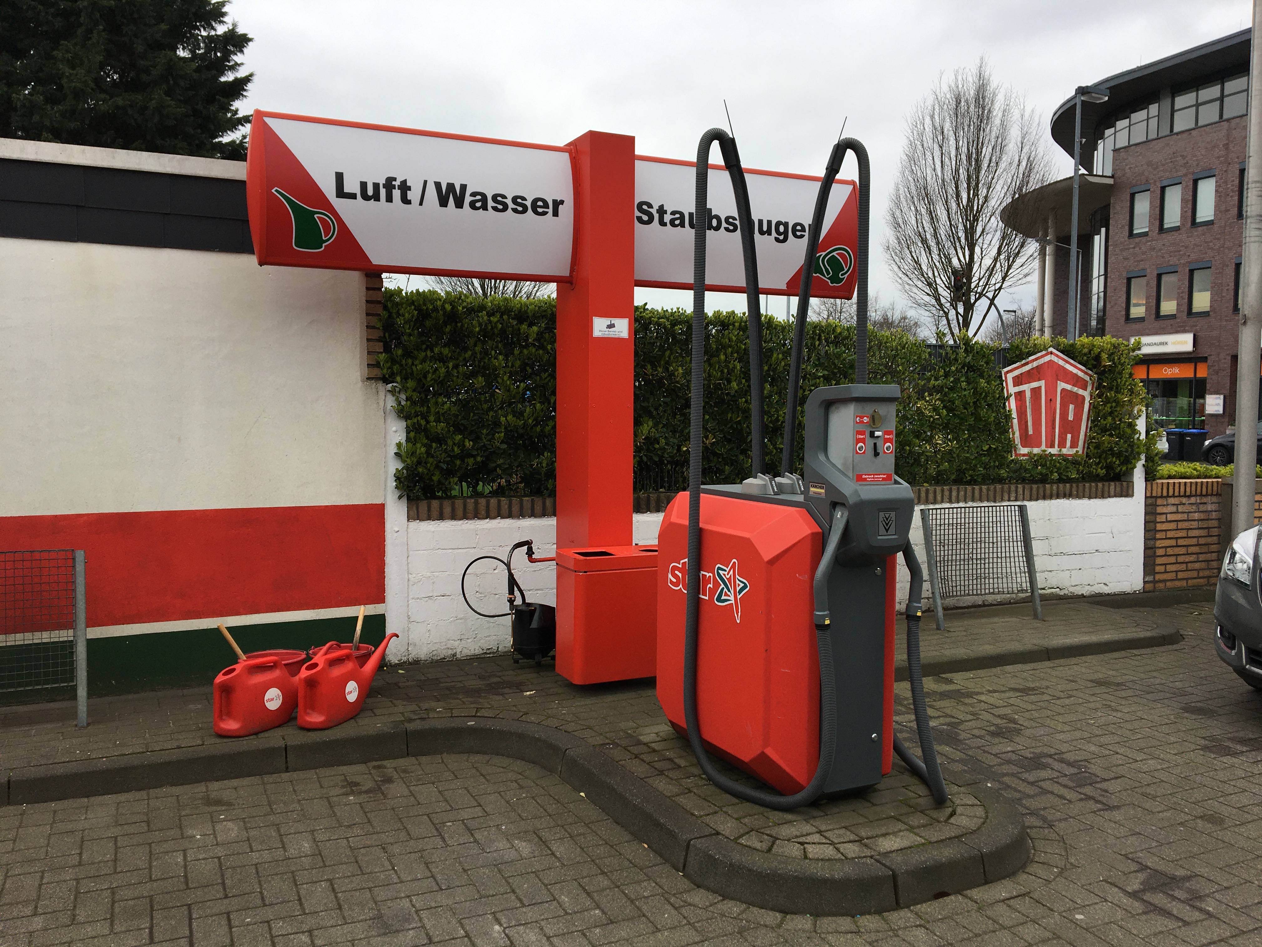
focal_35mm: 29
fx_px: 1057
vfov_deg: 48.2
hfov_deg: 61.7
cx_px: 631
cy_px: 474
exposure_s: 1/342
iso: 25
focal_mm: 4.15
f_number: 2.2
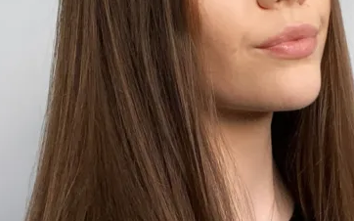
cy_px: 129
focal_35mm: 90
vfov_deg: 14.5
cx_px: 288
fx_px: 868
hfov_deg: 22.7
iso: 100
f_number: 2.2
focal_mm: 2.71
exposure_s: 1/60
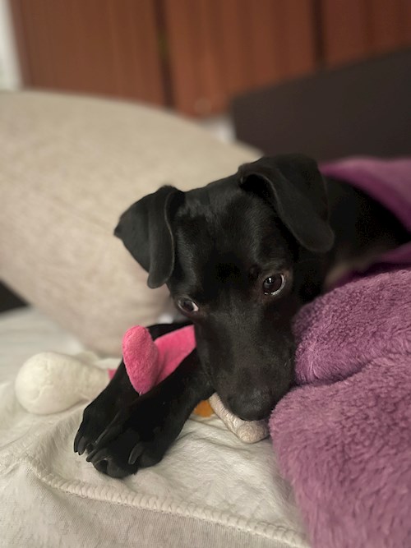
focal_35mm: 26
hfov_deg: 53.0
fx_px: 412
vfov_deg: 67.3
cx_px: 206
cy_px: 274
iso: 640
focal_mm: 4.2
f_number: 1.6
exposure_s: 1/8
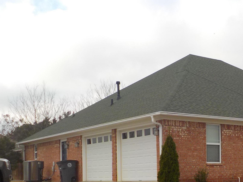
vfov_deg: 25.1
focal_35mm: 57
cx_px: 217
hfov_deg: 32.2
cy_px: 152
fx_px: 400
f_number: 3.3
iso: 125
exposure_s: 1/500
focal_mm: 4.1
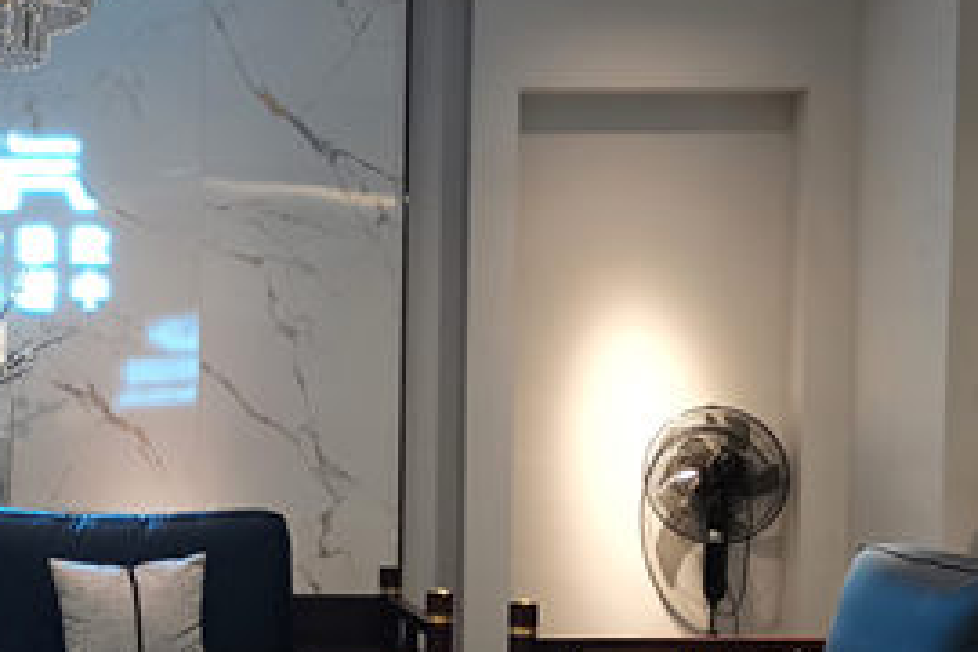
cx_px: 4
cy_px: 514
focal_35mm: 80
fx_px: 2173
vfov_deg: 16.9
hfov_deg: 24.2
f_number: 1.8
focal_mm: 5.58
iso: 160
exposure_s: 1/100
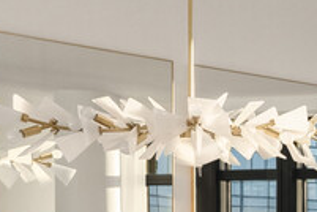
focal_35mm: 127
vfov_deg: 10.5
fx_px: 1118
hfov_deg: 12.9
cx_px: 730
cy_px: 280
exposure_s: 1/200
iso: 800
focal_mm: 17
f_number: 13
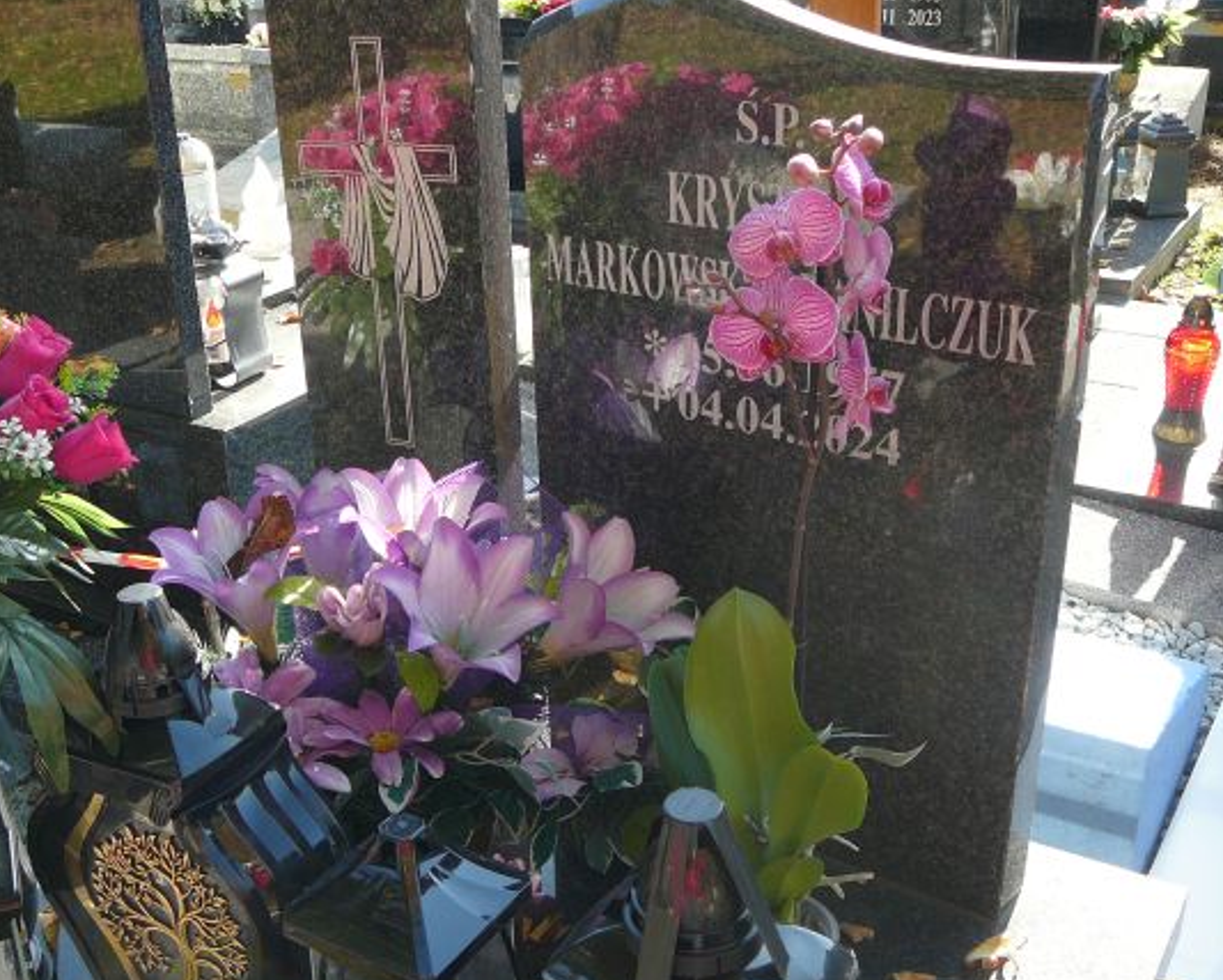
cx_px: 532
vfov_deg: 36.5
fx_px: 1485
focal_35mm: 41
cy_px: 532
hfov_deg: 44.7
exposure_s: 1/125
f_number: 2.8
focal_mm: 5.2
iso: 80
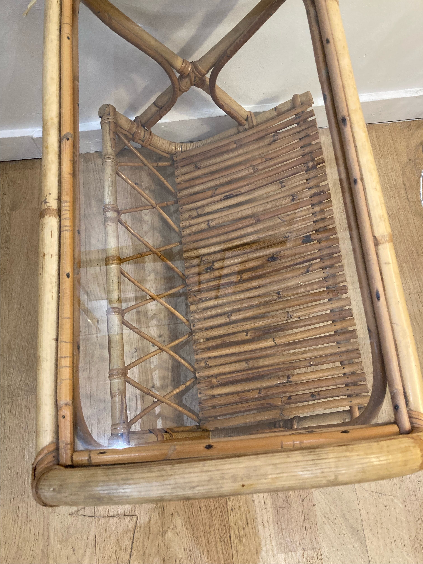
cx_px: 212
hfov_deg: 49.7
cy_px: 282
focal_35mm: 28
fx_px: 456
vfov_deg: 63.4
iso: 125
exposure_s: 1/50
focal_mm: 3.99
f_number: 1.8
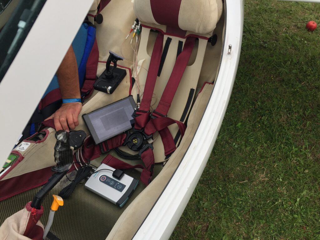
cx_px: 160
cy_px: 120
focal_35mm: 29
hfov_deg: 61.7
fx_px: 268
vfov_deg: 48.2
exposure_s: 1/1130
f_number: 2.2
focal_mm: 4.15
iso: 32
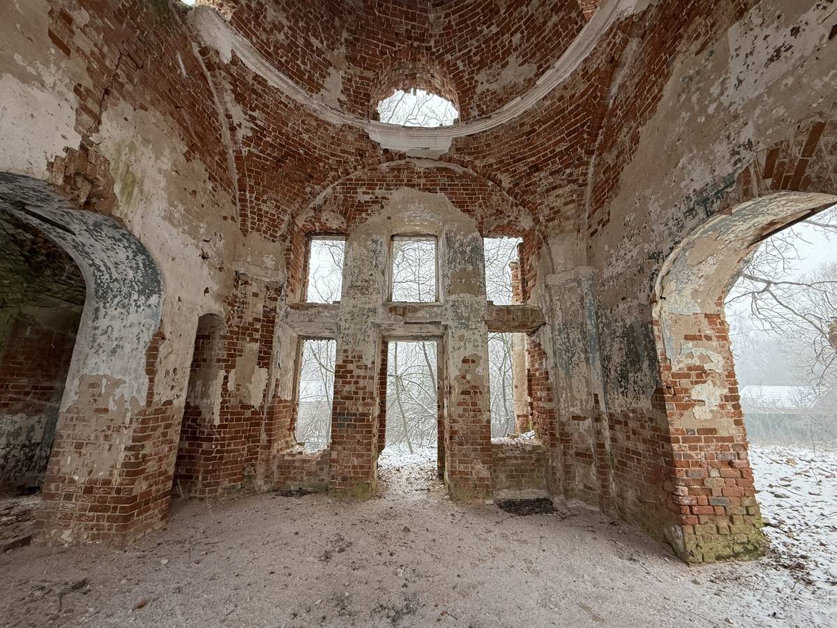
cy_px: 314
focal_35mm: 14
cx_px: 418
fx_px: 339
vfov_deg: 85.7
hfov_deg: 102.1
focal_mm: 2.22
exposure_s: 1/99
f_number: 2.2
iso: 80
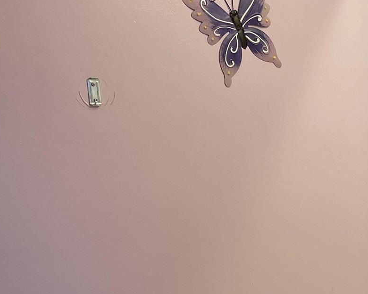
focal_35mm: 75
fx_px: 817
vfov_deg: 18.9
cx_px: 401
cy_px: 381
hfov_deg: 23.8
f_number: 1.6
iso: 40
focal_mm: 4.2
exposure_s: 1/120
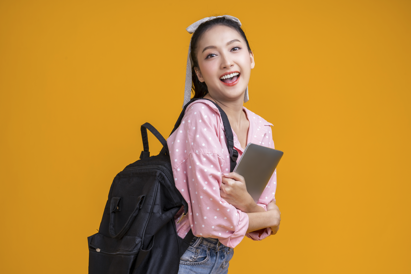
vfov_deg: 24.2
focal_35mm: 56
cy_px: 137
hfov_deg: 35.6
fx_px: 639
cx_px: 206
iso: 200
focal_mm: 56
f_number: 11
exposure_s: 1/125
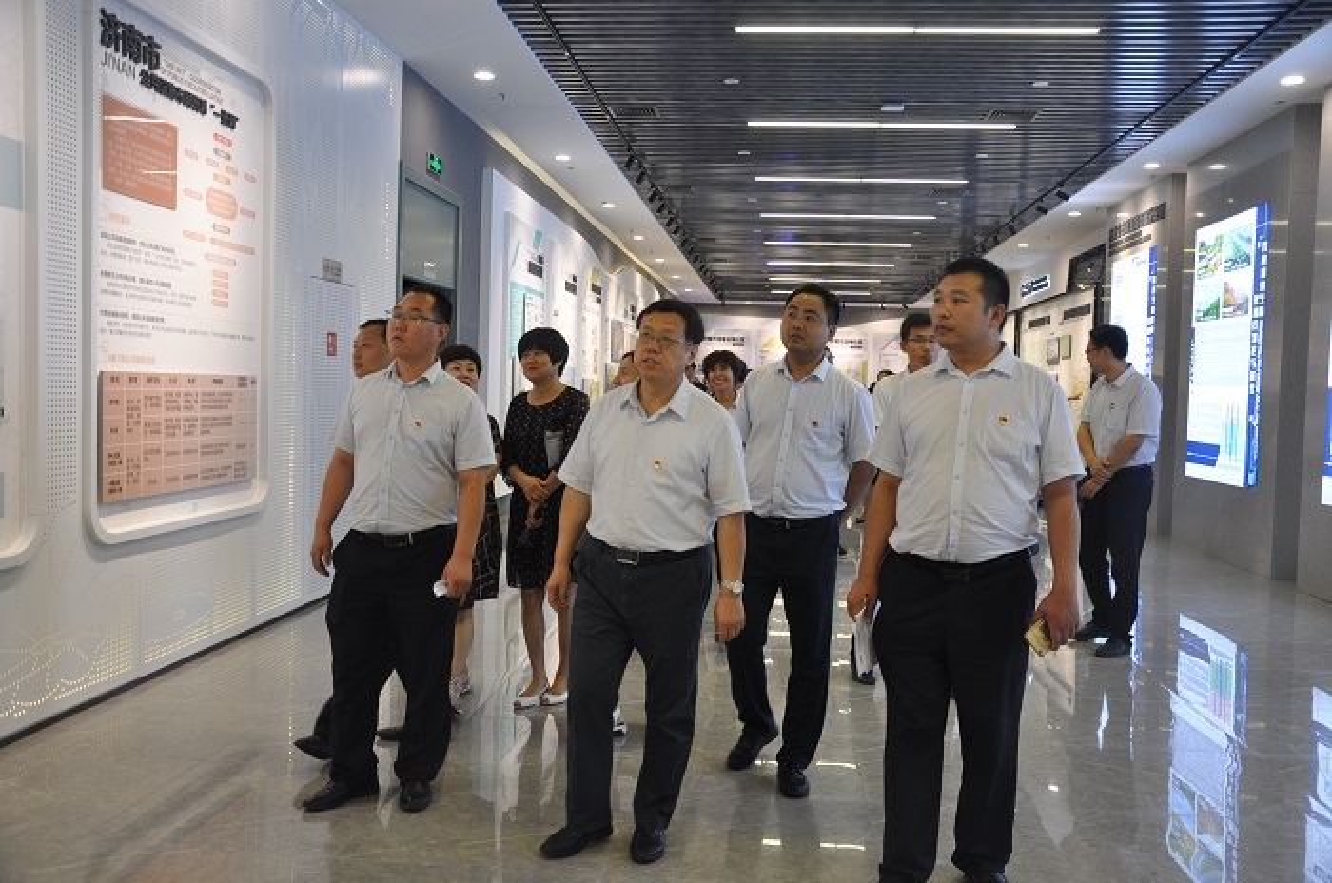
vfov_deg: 39.8
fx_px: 1219
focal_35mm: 33
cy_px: 442
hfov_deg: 57.3
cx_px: 666
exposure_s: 1/60
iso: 500
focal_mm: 22
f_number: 3.8
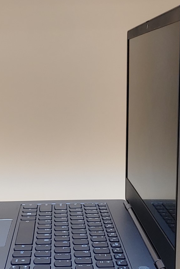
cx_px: 44
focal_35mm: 77
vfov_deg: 26.3
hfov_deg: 17.6
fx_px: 577
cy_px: 156
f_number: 1.8
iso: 50
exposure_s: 1/145
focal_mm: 4.36
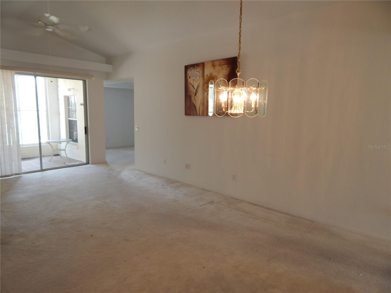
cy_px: 146
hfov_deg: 76.4
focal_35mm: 22
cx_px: 196
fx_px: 248
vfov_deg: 61.1
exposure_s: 1/30
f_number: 3
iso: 125
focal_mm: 4
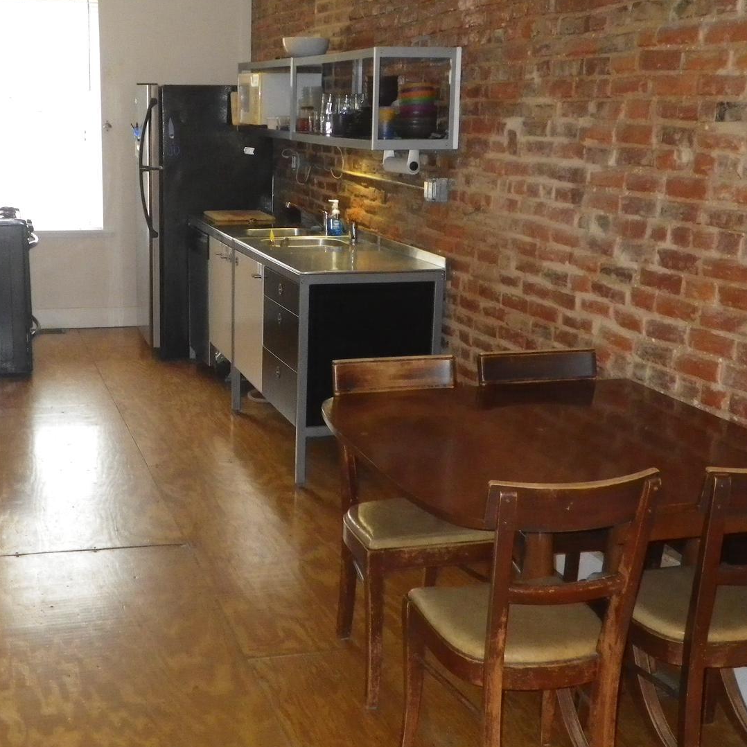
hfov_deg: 35.8
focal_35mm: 47
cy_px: 358
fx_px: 1147
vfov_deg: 36.1
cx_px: 258
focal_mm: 5
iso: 400
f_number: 3.5
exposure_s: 1/50
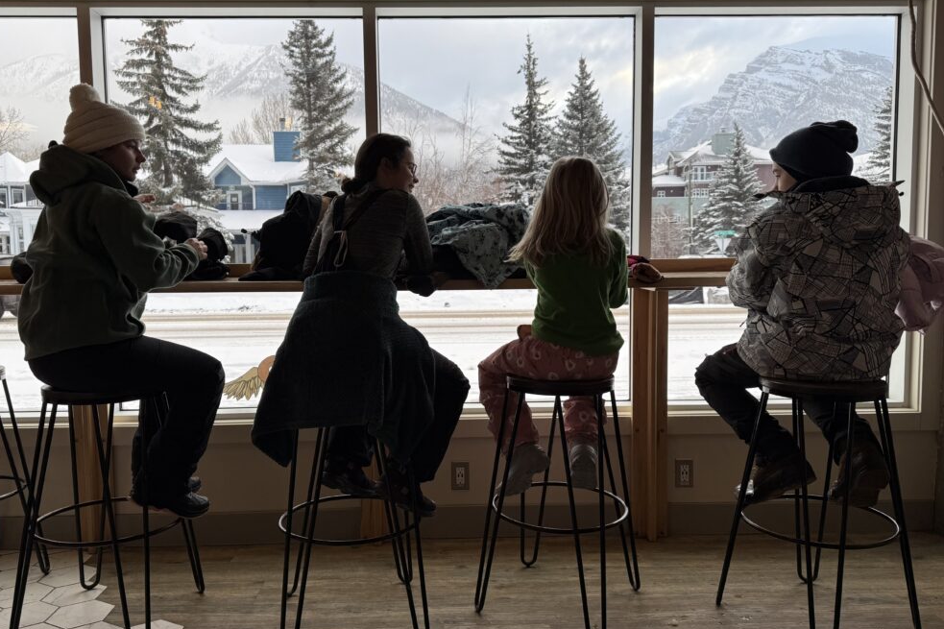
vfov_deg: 49.5
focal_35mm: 26
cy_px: 316
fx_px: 682
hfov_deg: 69.4
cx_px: 453
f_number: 1.78
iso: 80
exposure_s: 1/330
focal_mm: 6.76
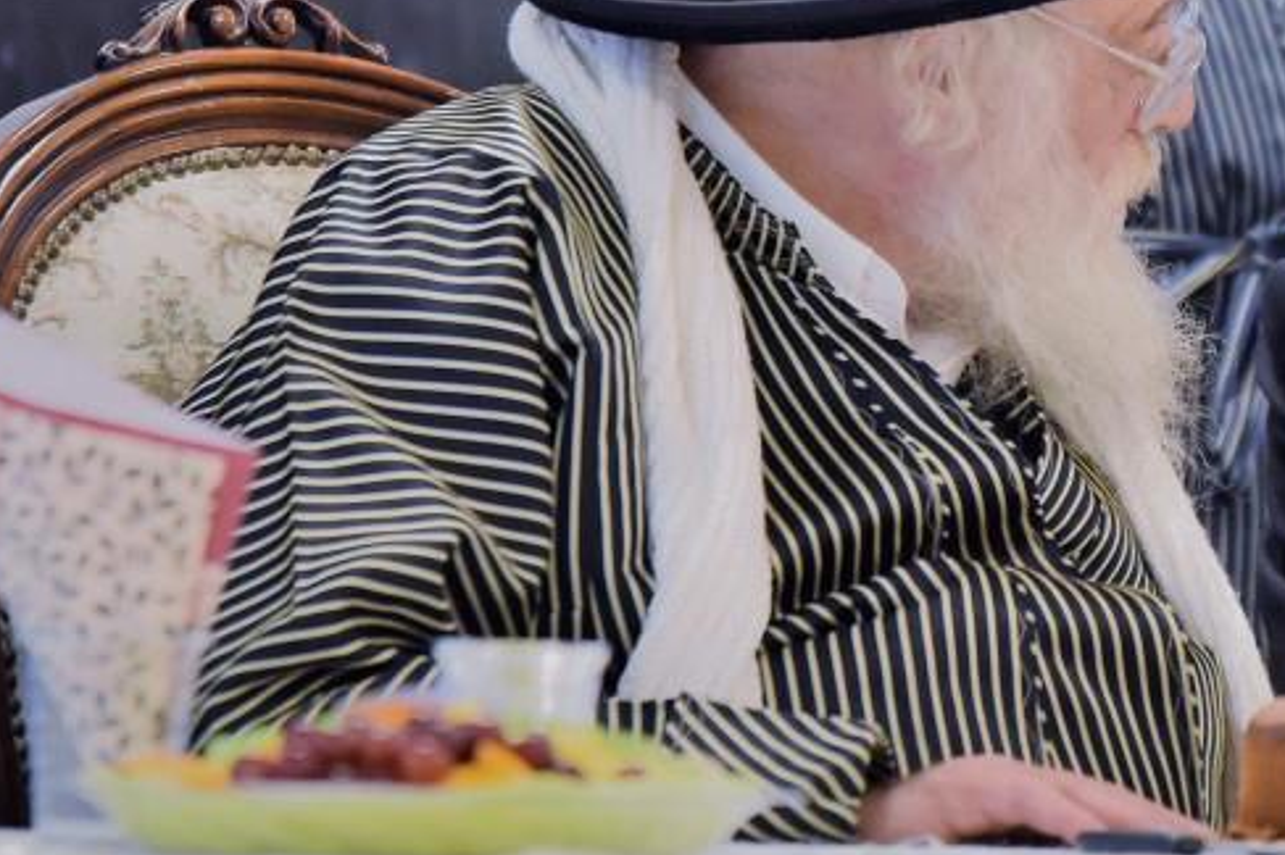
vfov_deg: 3.3
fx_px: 14986
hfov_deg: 4.9
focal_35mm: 420
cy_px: 249
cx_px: 1319
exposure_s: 1/400
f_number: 2.8
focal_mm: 200
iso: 1600
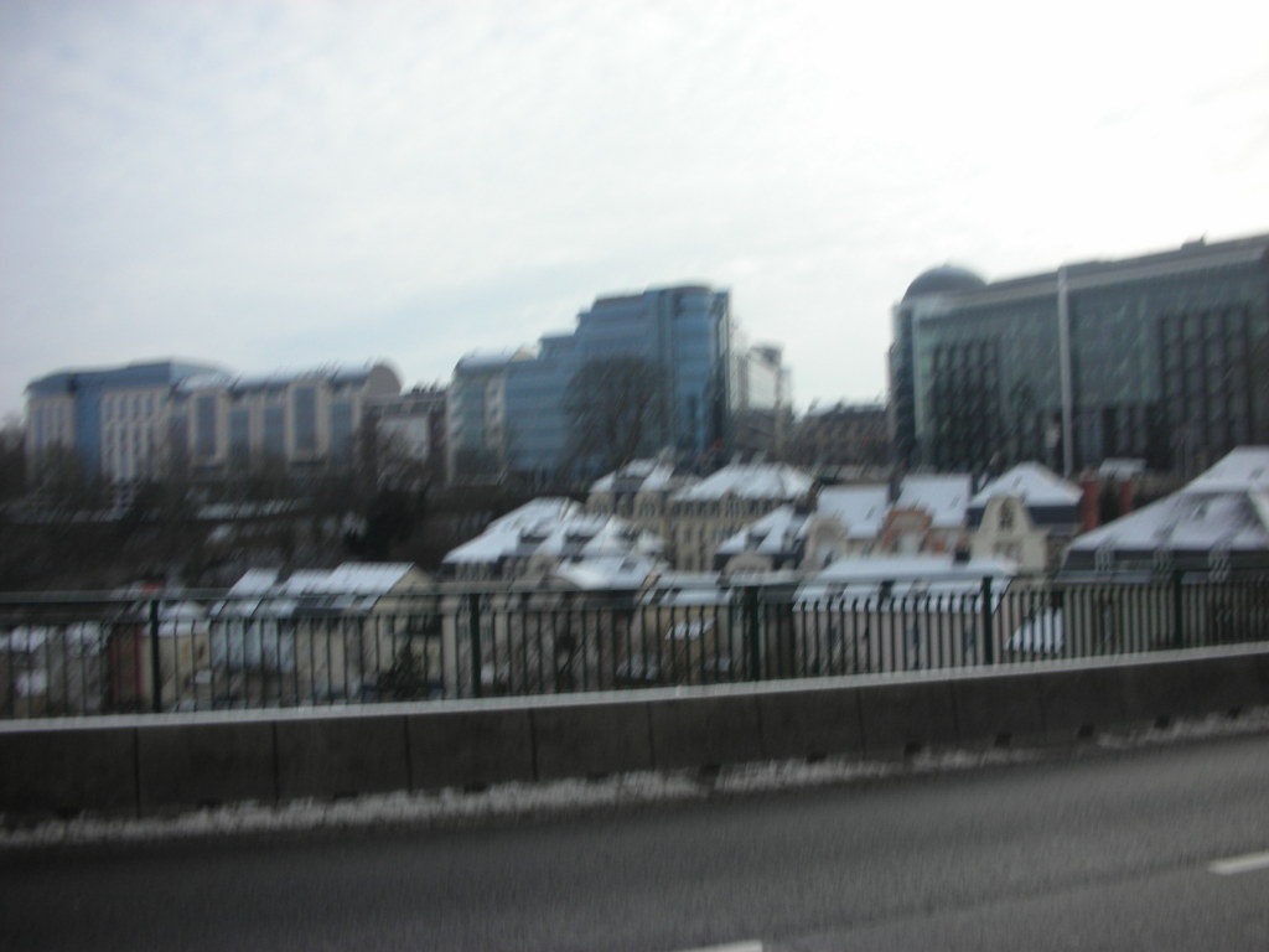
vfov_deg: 40.7
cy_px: 476
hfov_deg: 52.6
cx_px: 634
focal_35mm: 35
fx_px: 1283
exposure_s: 1/56
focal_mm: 5.8
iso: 50
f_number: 8.5
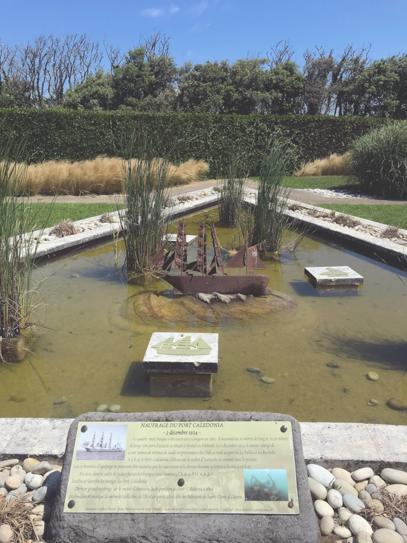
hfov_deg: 49.7
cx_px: 204
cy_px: 272
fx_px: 439
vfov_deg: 63.4
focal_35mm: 28
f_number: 1.8
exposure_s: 1/3546
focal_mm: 3.99
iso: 20
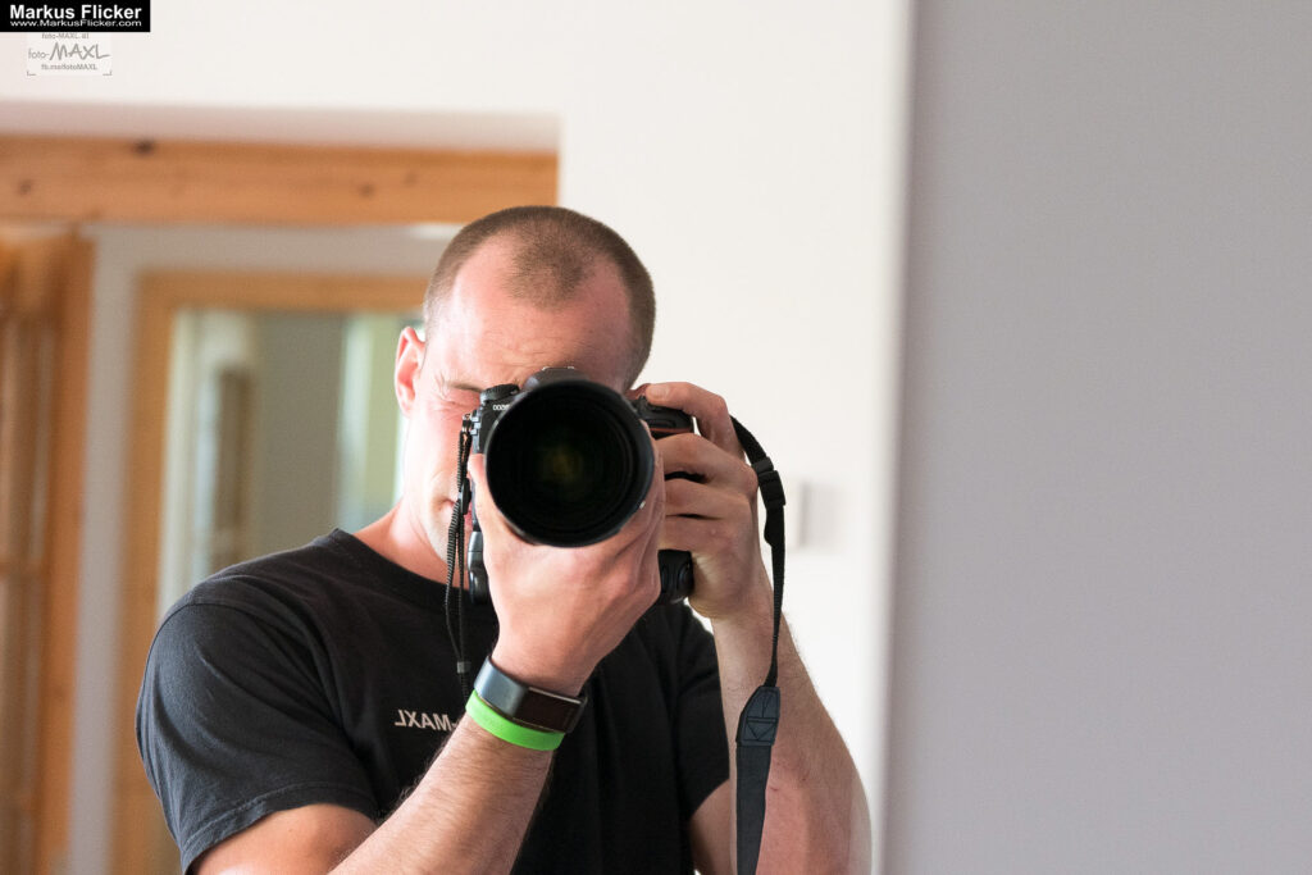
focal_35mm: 105
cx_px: 656
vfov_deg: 13.0
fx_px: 3827
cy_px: 438
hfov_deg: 19.5
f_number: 2.8
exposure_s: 1/125
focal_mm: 70
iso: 800
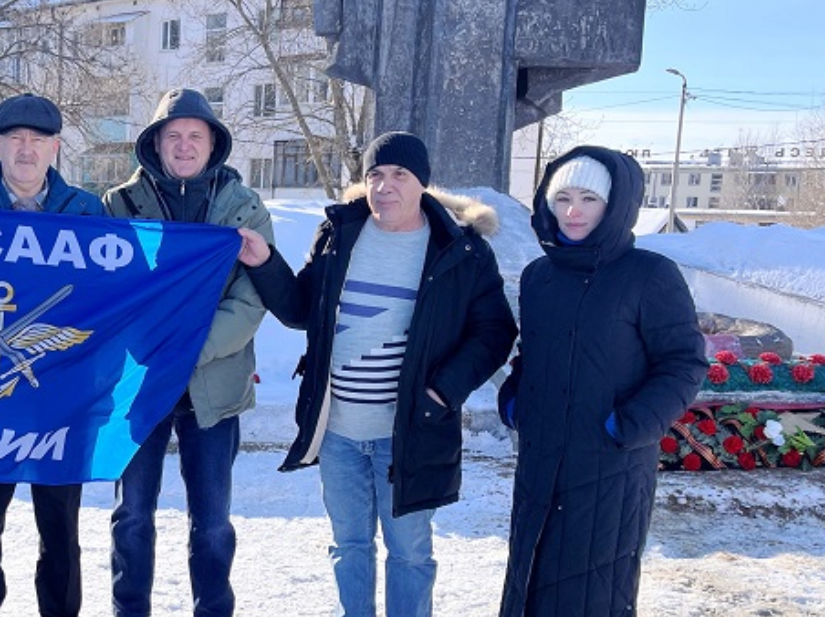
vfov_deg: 31.4
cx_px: 120
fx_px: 1095
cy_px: 360
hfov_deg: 39.0
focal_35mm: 46
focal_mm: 5.1
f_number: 1.6
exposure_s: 1/1580
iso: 50
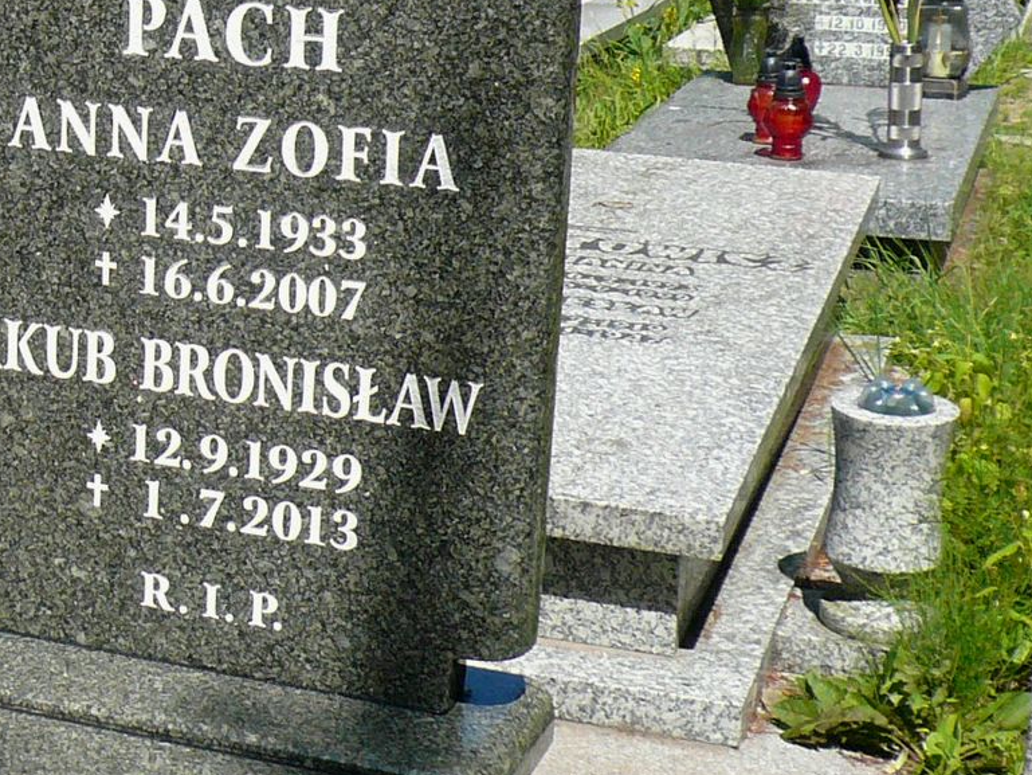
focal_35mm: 78
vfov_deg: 18.8
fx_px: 2326
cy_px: 248
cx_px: 114
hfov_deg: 24.3
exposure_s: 1/200
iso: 100
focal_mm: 4.6
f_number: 8
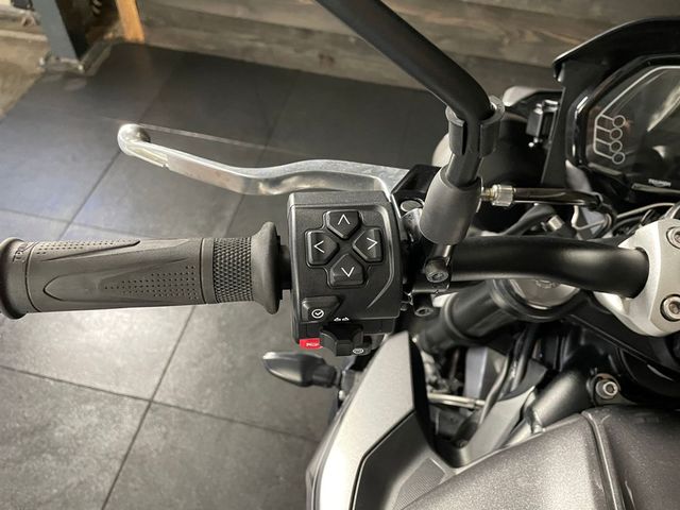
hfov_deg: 67.3
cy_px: 255
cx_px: 340
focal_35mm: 26
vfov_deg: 53.1
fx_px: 511
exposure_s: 1/33
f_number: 1.6
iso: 500
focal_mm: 4.2
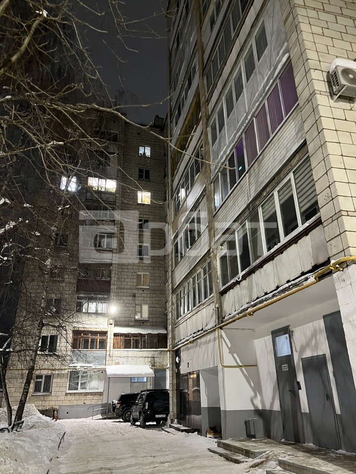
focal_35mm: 26
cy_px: 237
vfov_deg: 67.3
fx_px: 357
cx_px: 178
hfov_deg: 53.1
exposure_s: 1/33
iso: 640
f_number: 1.6
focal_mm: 5.1
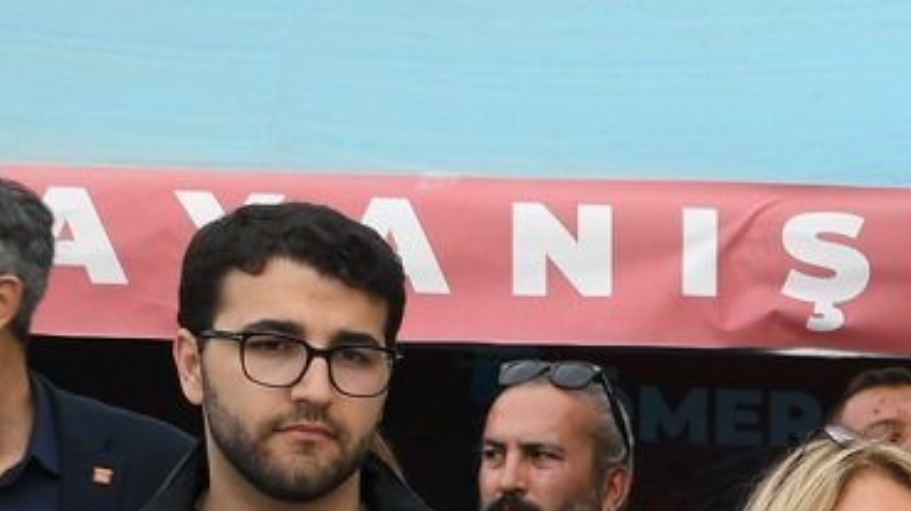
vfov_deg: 4.9
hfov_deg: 8.4
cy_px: 1054
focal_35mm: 242
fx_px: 5842
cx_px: 1939
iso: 110
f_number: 4.2
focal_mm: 34
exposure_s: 1/160
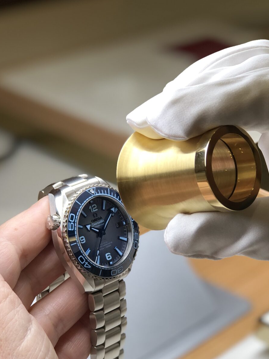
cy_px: 237
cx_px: 152
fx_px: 954
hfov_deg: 16.1
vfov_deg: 21.2
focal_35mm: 92
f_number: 2.8
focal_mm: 6.6
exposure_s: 1/100
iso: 20
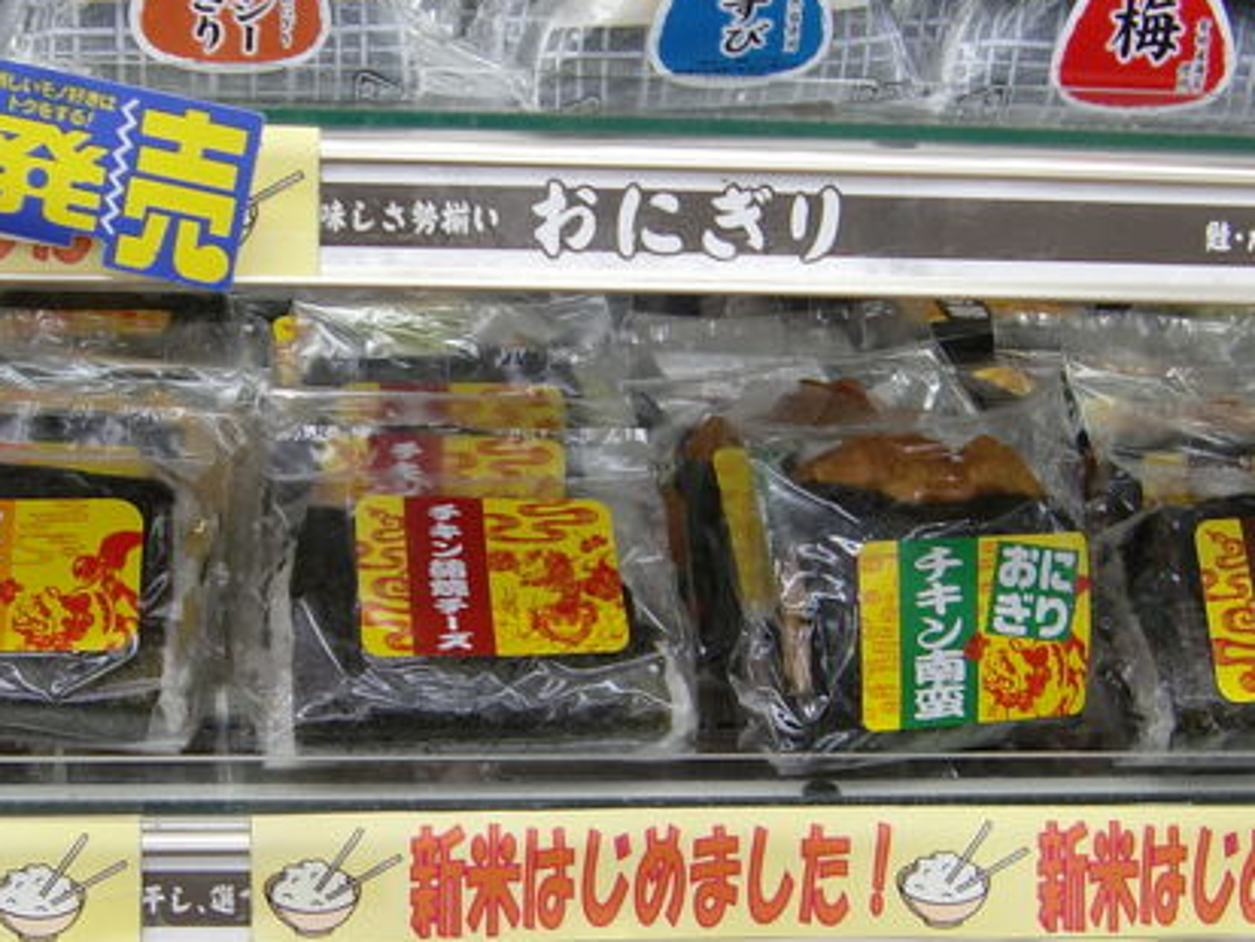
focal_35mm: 44
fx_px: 1596
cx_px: 881
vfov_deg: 32.9
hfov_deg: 42.1
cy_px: 500
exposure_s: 1/60
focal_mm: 4.9
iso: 80
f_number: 2.6
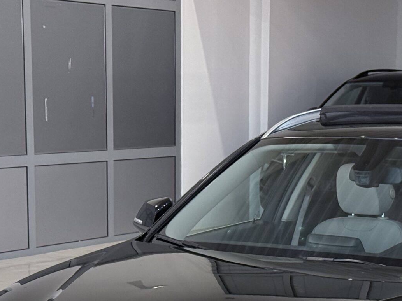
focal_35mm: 119
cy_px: 354
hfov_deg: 16.5
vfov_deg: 12.2
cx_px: 301
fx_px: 1381
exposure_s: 1/100
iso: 160
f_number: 1.78
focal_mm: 6.76
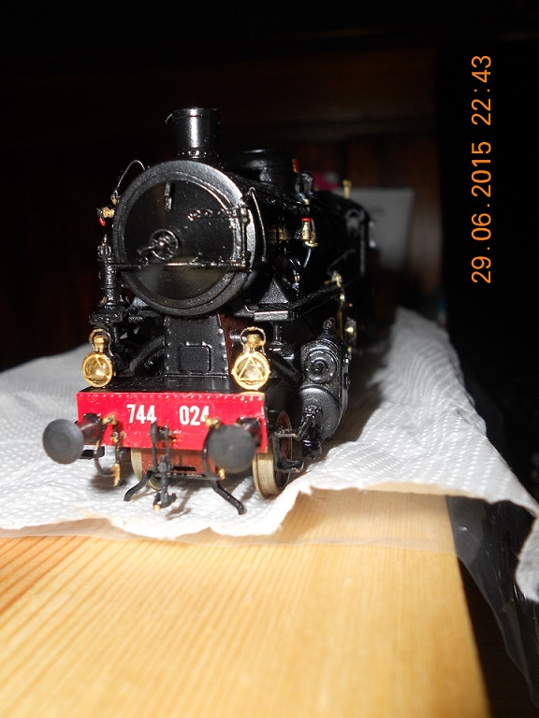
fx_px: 664
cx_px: 270
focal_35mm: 32
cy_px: 359
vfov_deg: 56.8
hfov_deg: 44.2
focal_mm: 5.8
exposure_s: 1/25
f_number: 8.8
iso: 80
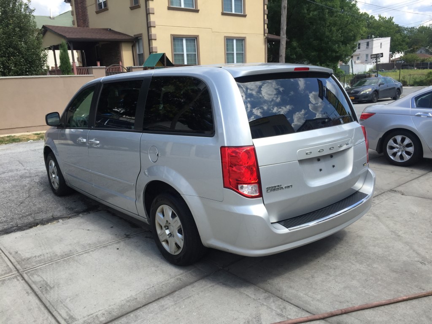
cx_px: 216
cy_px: 162
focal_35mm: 29
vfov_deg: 48.2
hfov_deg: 61.7
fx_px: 362
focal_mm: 4.15
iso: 32
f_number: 2.2
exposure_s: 1/1014
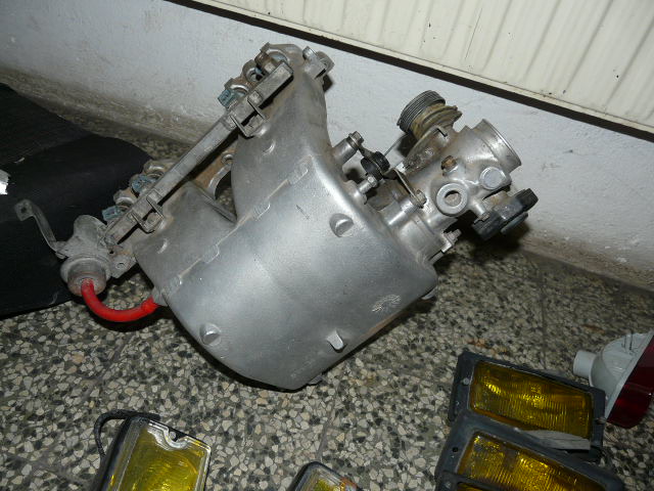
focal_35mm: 28
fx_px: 529
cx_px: 327
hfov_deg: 63.4
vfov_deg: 49.7
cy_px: 246
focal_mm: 4.6
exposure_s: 1/30
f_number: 2.8
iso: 100
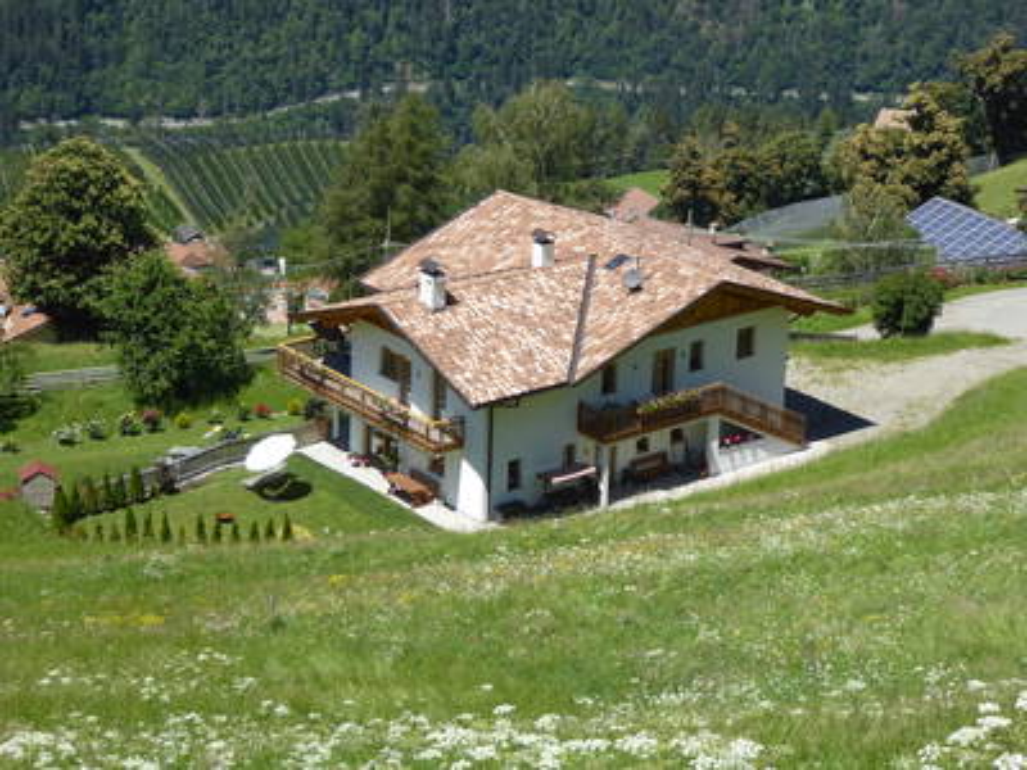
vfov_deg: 15.1
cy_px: 385
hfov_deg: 20.0
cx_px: 514
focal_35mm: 98
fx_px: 2907
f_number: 4.9
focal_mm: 16.1
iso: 100
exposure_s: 1/500
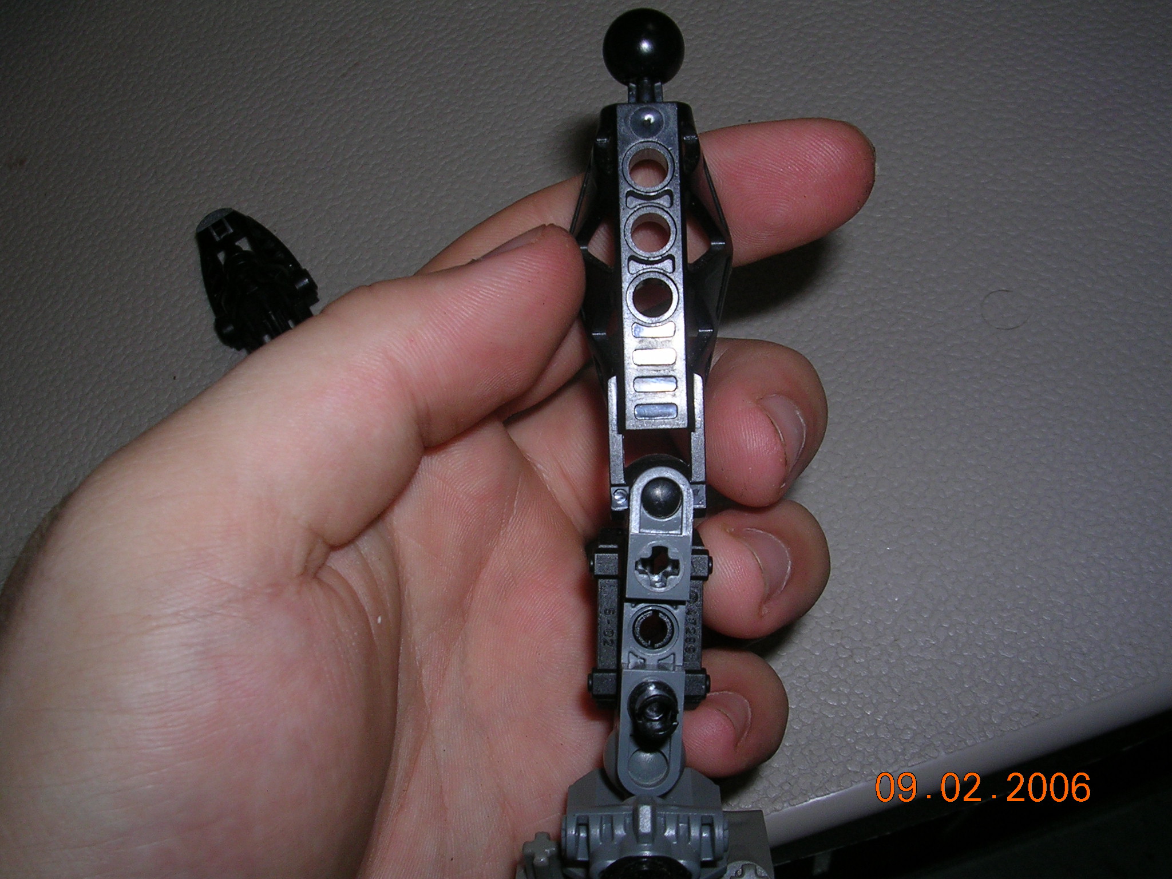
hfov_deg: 49.0
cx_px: 586
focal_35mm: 38
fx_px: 1287
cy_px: 440
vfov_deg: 37.7
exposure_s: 1/60.1
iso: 50
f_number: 5.6
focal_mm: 5.8
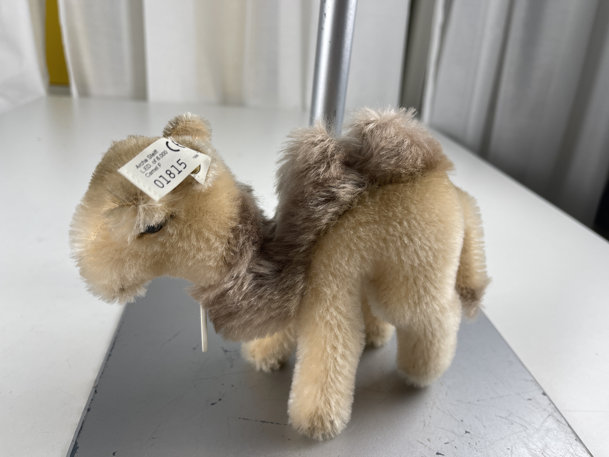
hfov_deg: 69.4
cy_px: 228
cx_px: 304
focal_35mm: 25
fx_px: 440
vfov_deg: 54.9
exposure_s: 1/112
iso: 32
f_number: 1.6
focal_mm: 5.1
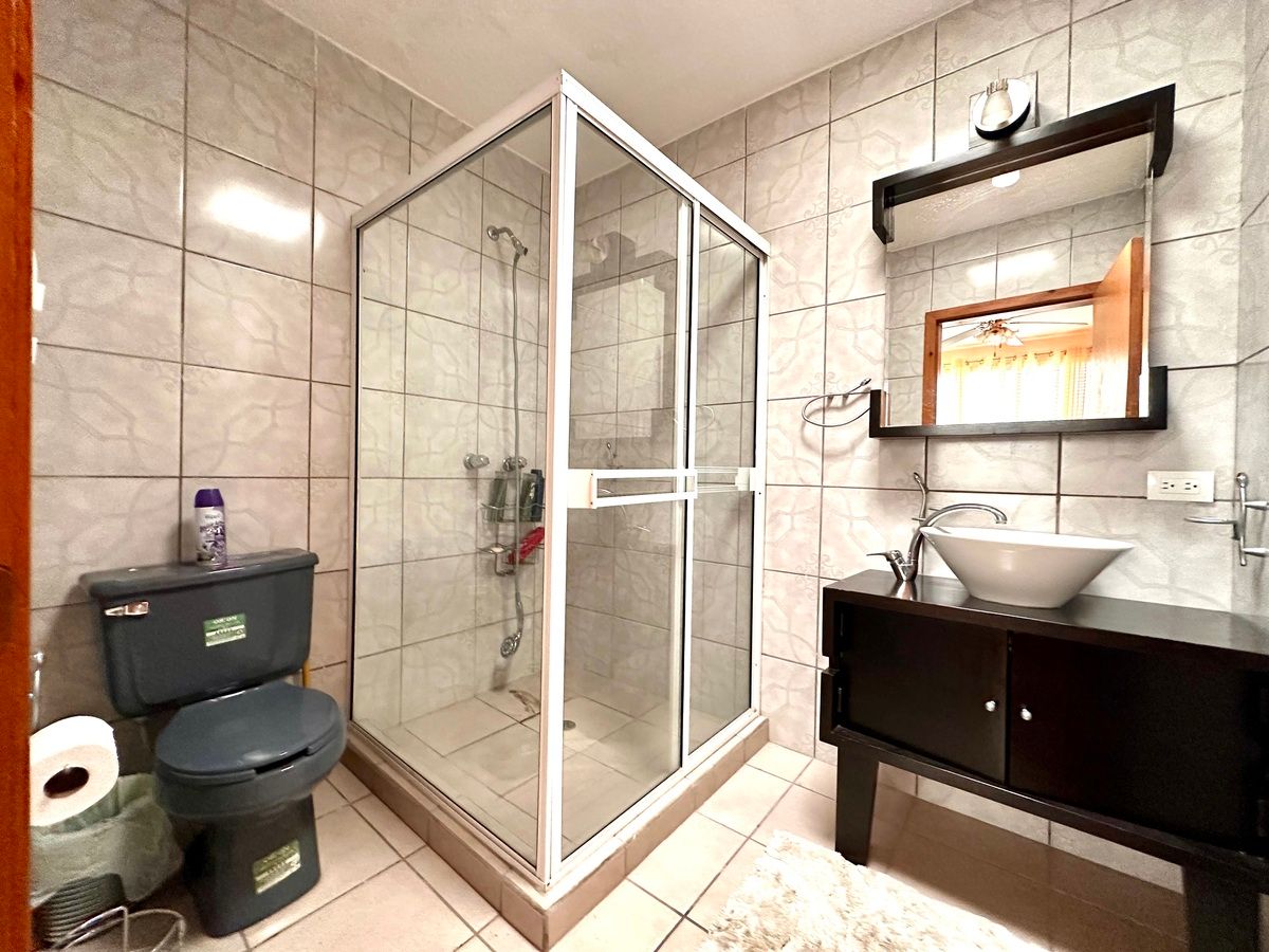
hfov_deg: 102.1
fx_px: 513
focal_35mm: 14
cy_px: 476
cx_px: 634
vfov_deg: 85.7
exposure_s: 1/60
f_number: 2.2
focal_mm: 2.22
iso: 500
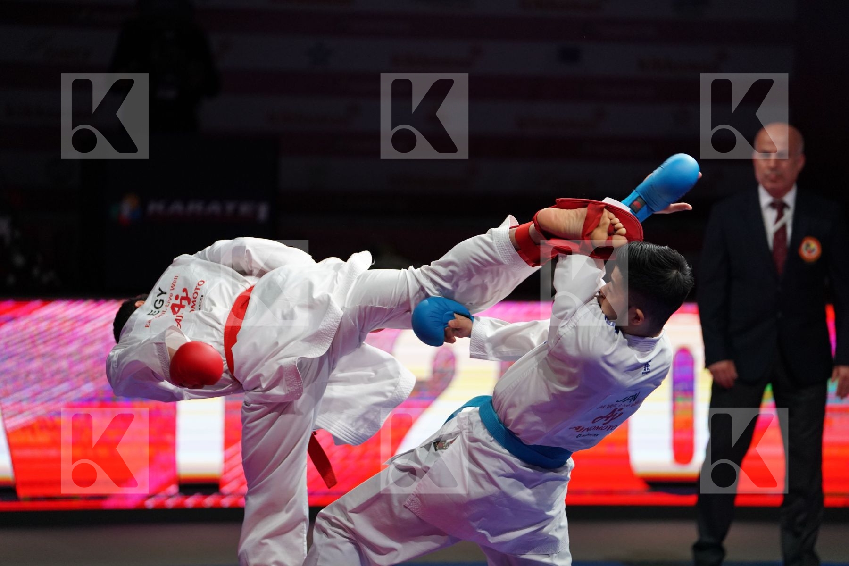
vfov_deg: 8.5
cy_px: 283
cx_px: 424
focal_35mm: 162
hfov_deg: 12.7
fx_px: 3820
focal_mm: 162
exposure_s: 1/1000
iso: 3200
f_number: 2.8
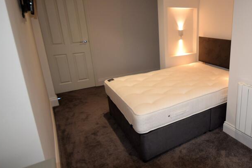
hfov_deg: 67.5
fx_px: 175
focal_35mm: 25
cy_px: 72
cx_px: 186
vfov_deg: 51.2
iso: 800
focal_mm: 10
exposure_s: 1/60
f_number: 4
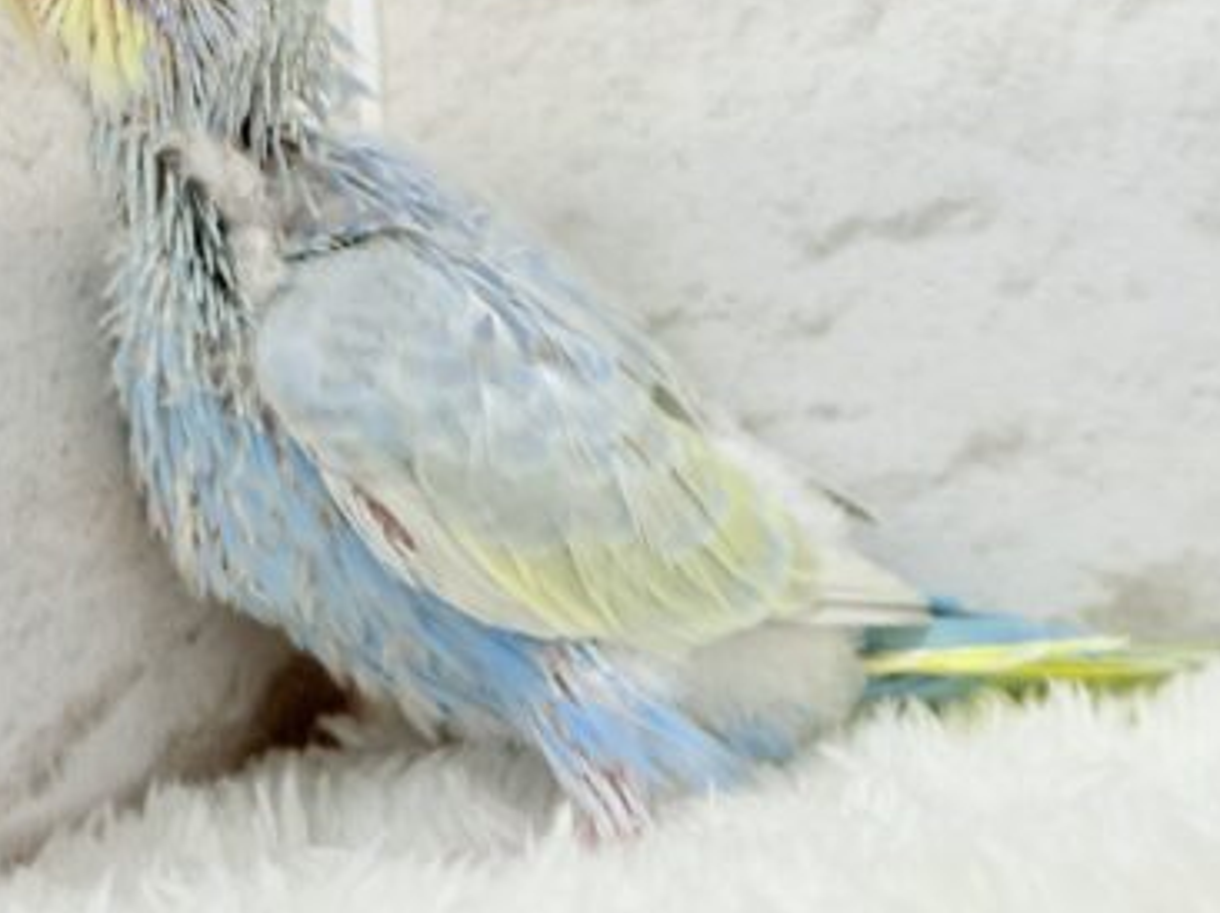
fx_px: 3205
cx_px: 490
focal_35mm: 91
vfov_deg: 16.2
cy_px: 277
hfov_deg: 21.5
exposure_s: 1/100
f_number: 1.6
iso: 80
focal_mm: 5.96
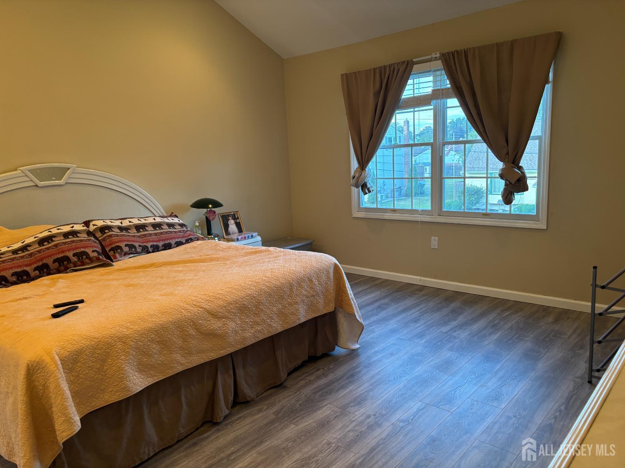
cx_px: 312
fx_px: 469
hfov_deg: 67.3
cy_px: 234
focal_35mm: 26
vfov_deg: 53.1
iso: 200
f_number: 1.6
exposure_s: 1/60
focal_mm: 5.96
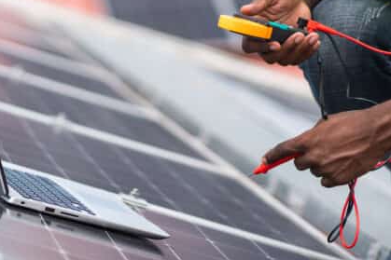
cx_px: 146
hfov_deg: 9.9
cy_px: 206
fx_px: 2258
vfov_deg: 6.6
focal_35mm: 208
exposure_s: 1/1250
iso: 100
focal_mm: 85
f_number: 2.5
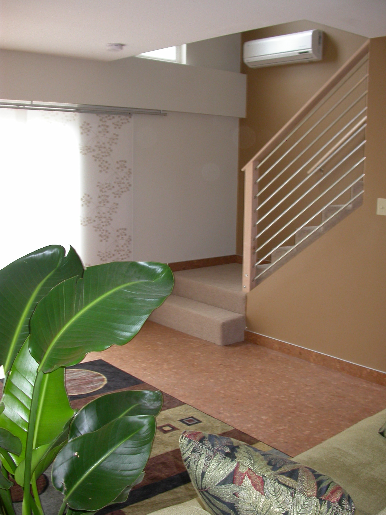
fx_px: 565
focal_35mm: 38
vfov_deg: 49.0
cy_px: 258
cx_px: 193
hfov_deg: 37.7
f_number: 2.6
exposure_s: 1/30
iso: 100
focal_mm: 7.85
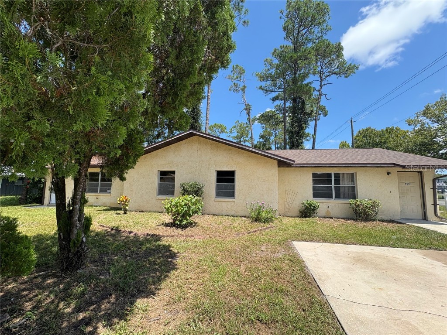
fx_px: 181
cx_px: 224
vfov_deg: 85.7
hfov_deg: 102.1
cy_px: 168
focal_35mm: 14
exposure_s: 1/1078
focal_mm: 2.22
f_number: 2.2
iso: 40
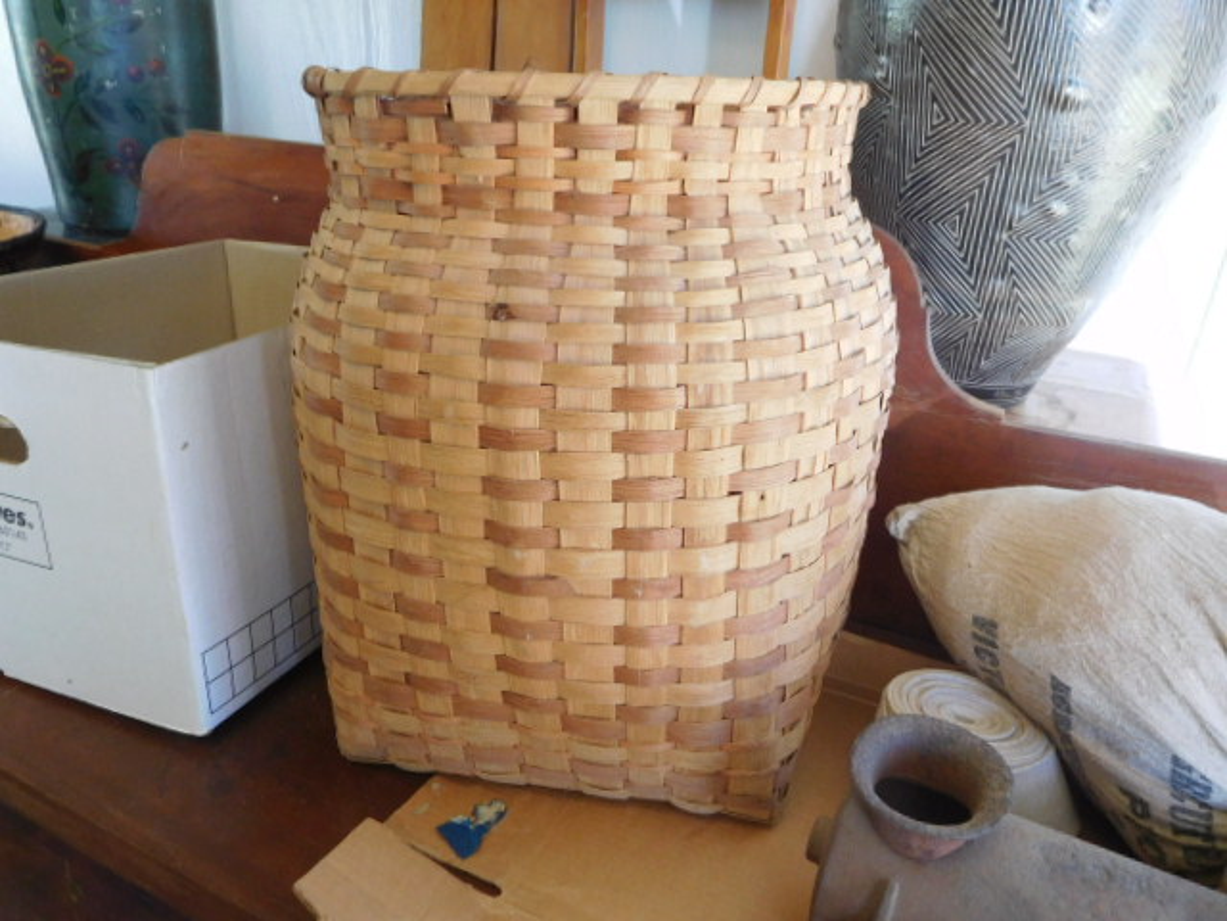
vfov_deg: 54.9
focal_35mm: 25
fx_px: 886
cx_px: 614
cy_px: 460
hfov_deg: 69.4
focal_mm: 4.5
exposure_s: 1/30
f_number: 3.4
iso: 220
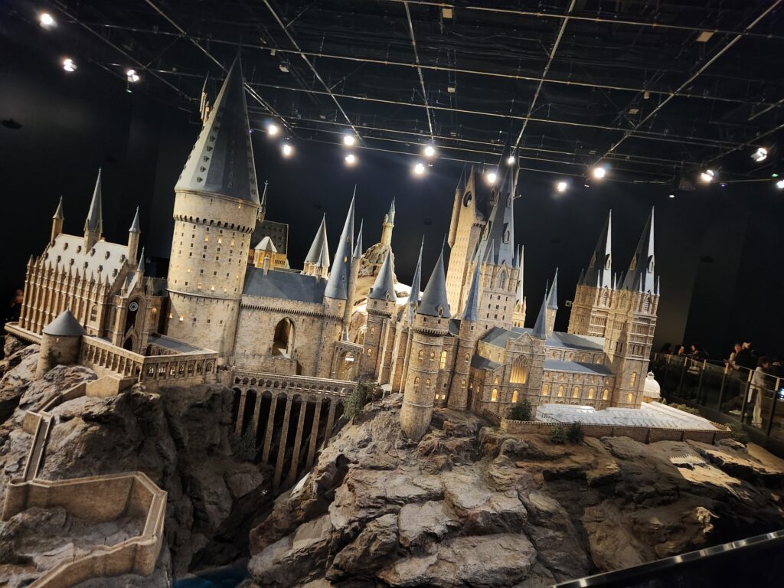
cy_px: 294
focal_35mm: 23
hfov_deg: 73.9
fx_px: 521
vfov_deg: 58.9
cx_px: 392
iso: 800
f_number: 1.8
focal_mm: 5.4
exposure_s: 1/25
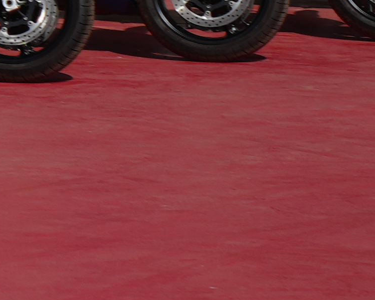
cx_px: -1152
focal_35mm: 279
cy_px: -291
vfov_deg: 5.4
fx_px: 3096
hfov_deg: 5.8
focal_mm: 32
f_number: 10
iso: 100
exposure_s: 1/400
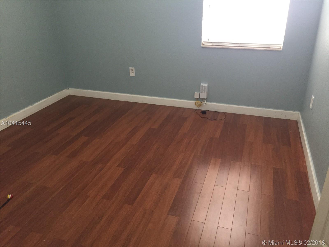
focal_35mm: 29
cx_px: 164
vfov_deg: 48.2
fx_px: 276
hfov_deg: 61.7
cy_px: 124
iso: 250
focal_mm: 4.15
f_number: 2.2
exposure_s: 1/20
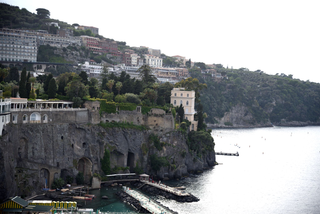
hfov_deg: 28.8
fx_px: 622
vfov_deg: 19.5
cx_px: 160
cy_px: 107
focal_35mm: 70
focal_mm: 70
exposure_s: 1/4000
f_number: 4
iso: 800
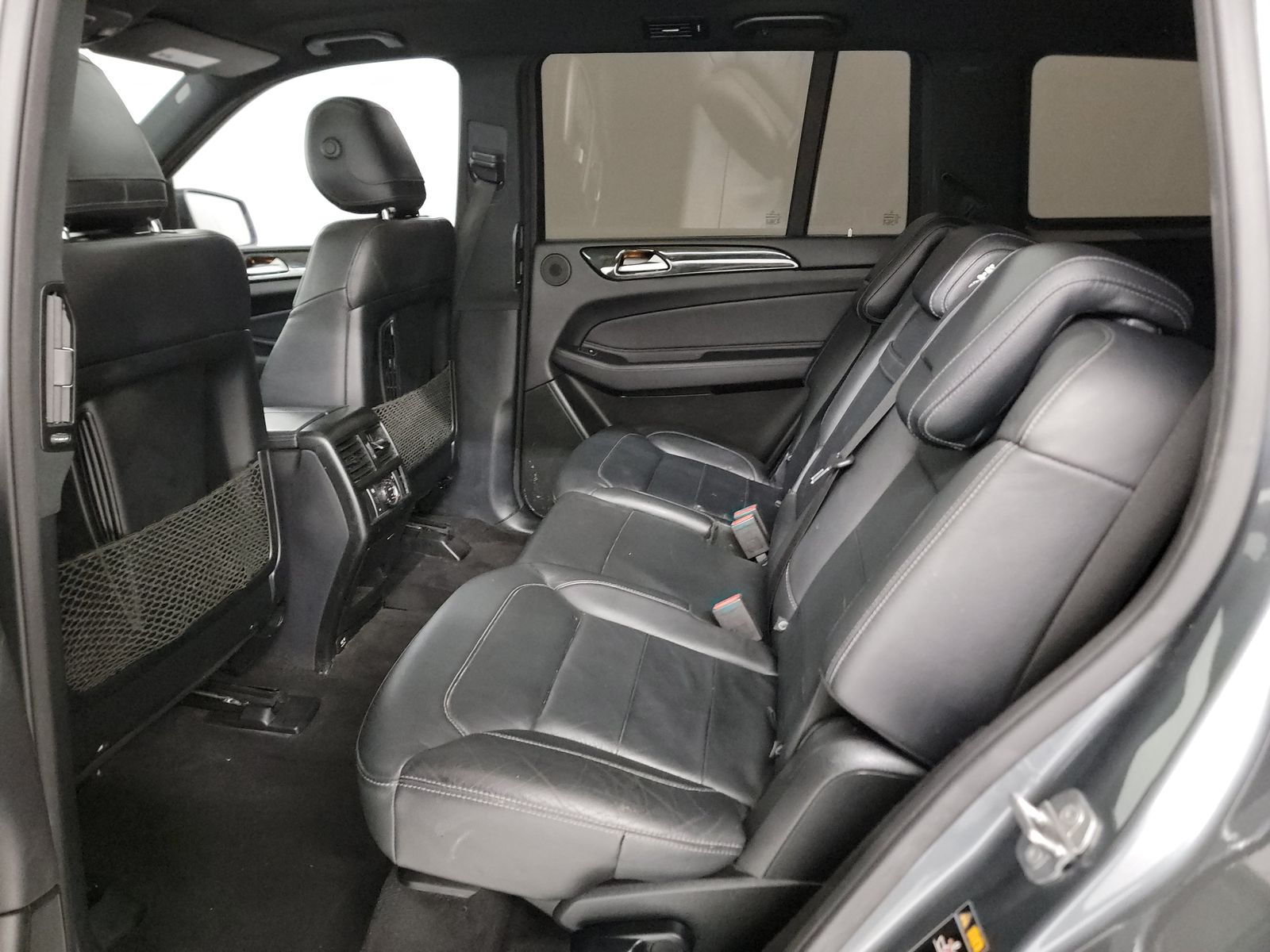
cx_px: 635
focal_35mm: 24
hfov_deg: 71.6
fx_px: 881
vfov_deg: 56.8
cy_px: 476
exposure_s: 1/14
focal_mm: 6.7
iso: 2784
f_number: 1.8
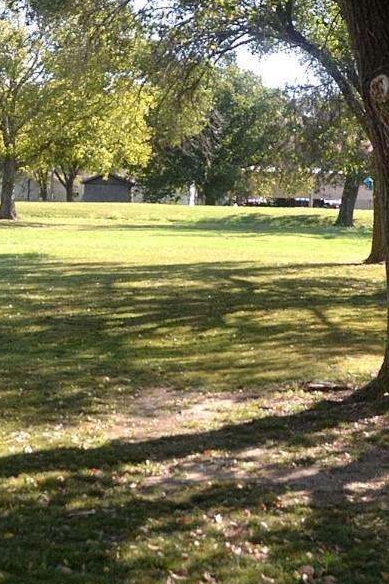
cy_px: 125
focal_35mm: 71
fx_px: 1151
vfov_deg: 27.9
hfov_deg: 19.2
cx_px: 215
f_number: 5
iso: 800
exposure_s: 1/1250
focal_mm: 18
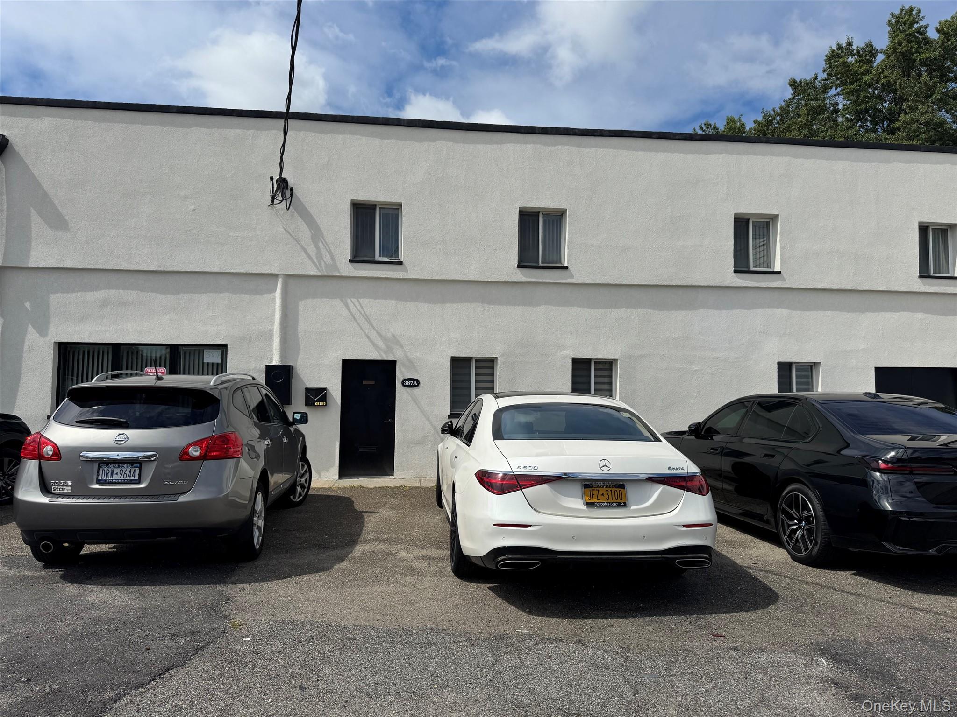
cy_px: 358
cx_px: 478
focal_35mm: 24
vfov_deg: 56.8
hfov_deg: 71.6
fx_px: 664
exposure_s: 1/9009
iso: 80
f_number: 1.78
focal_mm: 6.76
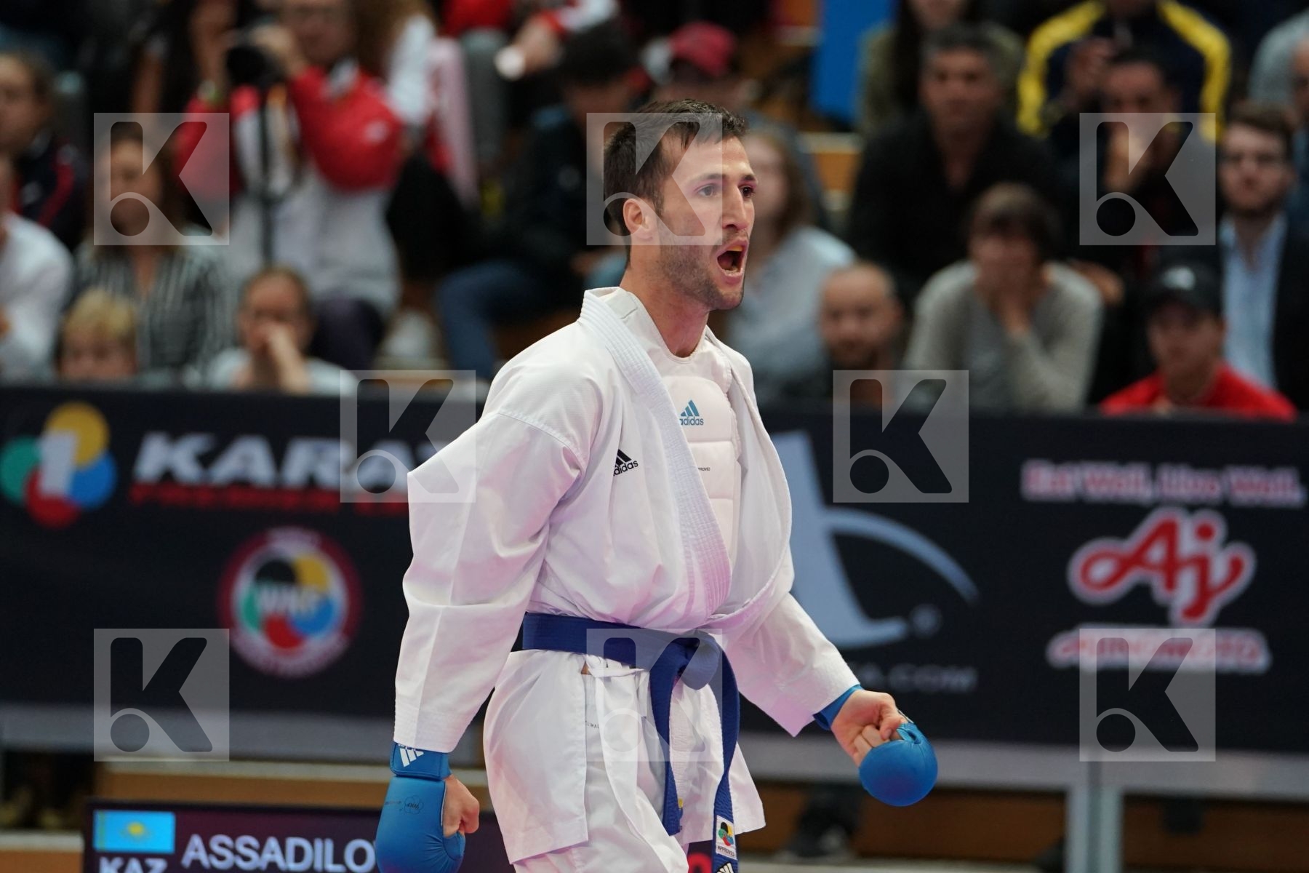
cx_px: 654
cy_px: 436
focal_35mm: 259
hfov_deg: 8.0
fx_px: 9417
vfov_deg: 5.3
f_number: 2.8
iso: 2000
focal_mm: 173
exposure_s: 1/1000
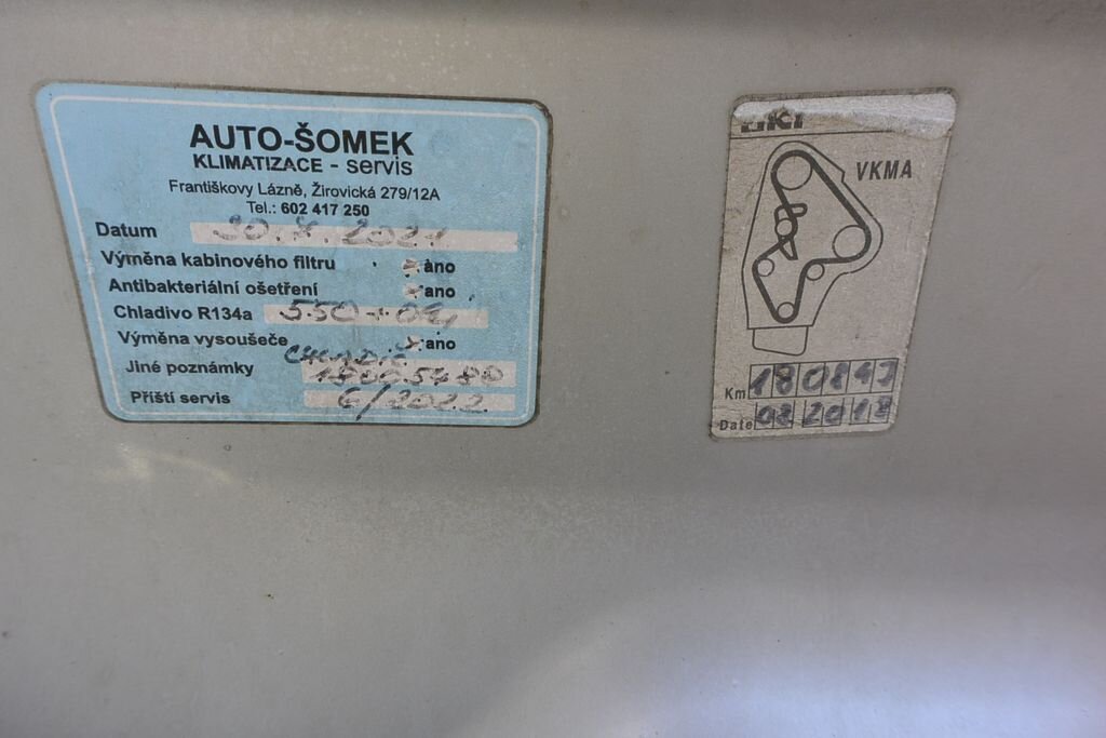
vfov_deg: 47.9
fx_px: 830
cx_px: 553
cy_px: 369
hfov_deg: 67.4
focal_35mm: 27
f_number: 5.6
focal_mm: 10
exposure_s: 1/200
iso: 160
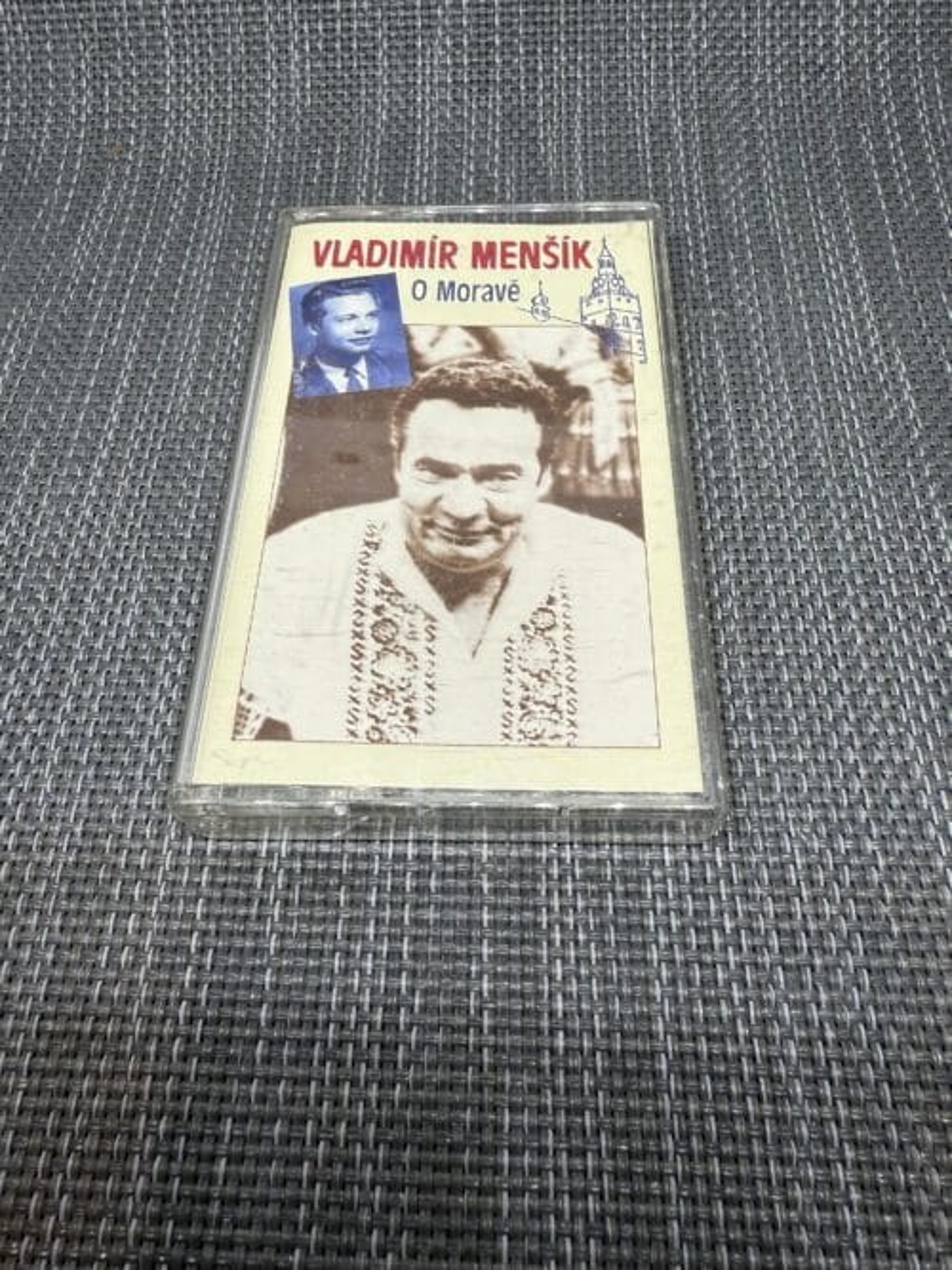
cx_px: 476
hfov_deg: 54.9
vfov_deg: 69.4
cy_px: 635
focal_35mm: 25
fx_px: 917
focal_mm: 2.22
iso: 40
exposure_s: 1/158
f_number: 2.2
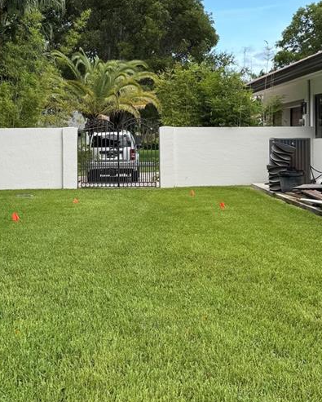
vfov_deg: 32.7
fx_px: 678
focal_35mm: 57
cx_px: 108
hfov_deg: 26.6
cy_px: 131
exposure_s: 1/864
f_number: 1.78
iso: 80
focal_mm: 6.76
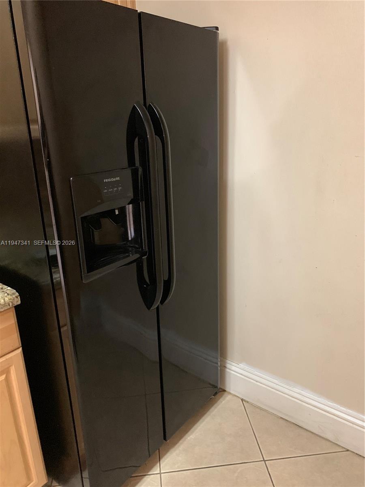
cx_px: 182
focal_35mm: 26
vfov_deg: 67.3
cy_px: 244
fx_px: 366
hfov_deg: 53.1
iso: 800
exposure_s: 1/24
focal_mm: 4.25
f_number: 1.8
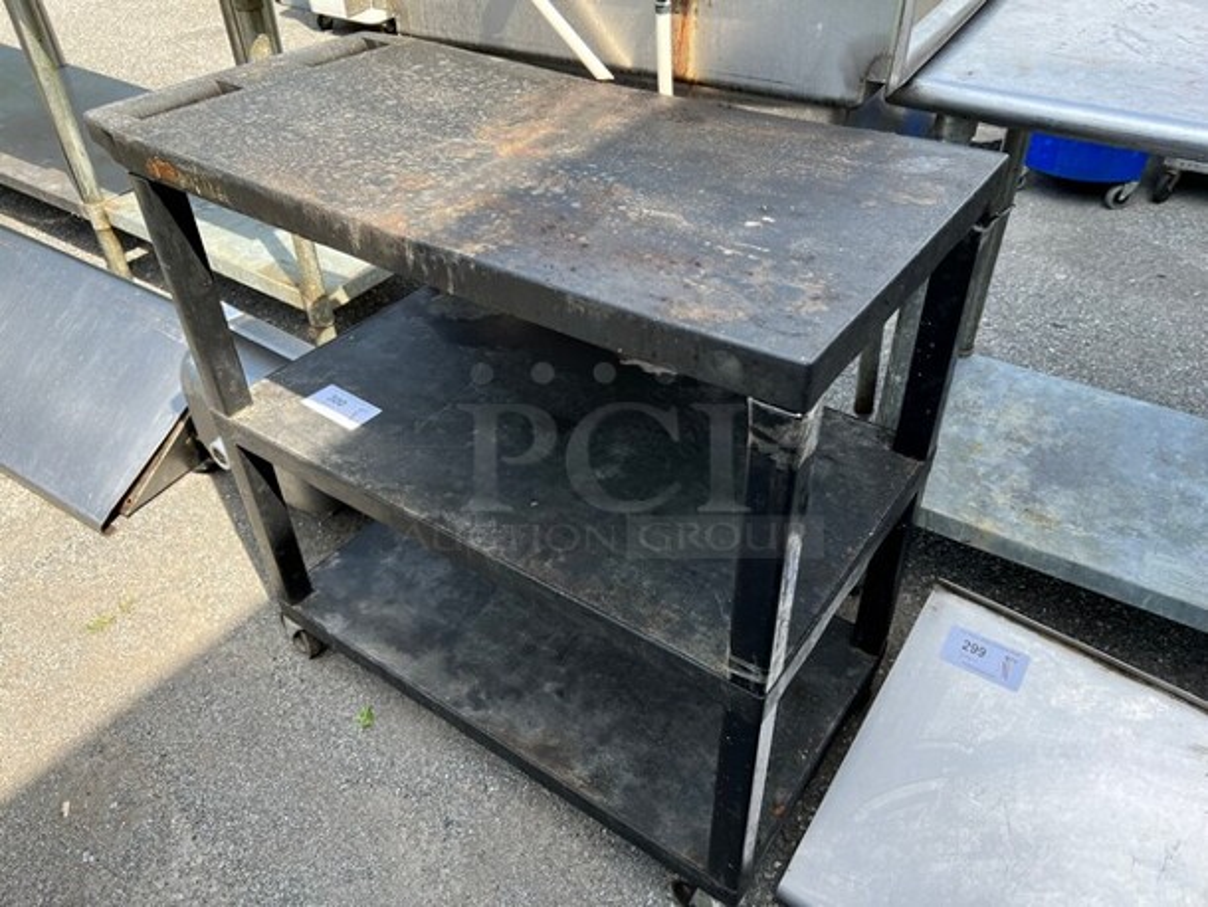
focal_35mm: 26
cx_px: 604
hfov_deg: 67.3
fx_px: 908
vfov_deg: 53.1
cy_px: 454
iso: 50
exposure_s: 1/949
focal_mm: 5.7
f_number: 1.5
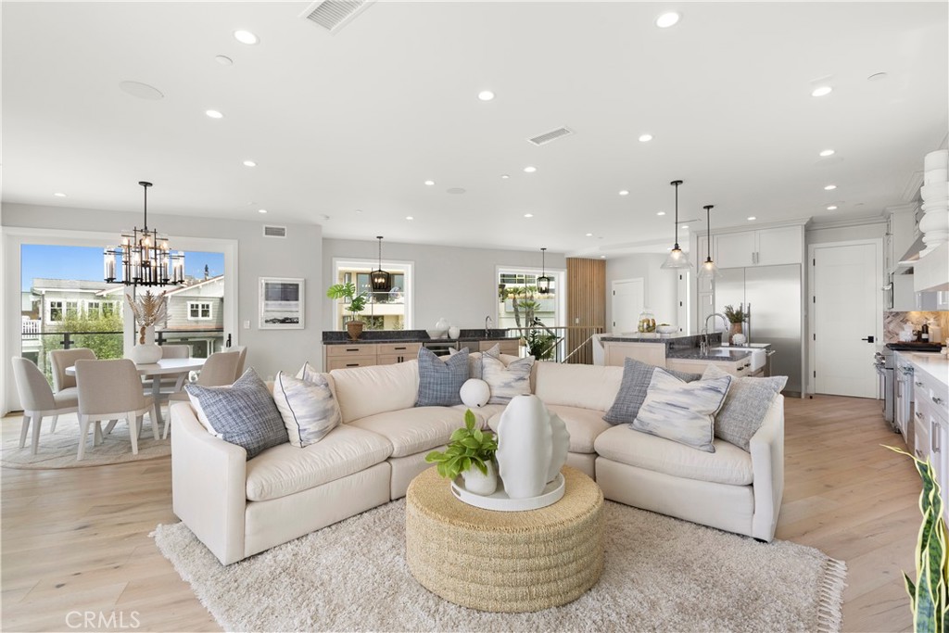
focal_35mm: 16
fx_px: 422
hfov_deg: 96.7
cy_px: 316
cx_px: 474
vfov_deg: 73.8
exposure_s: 1/50
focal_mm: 16
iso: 640
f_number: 9
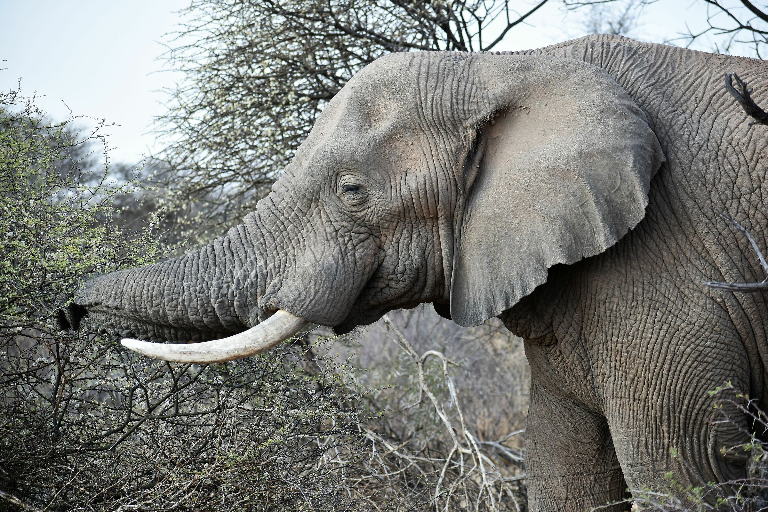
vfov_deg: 7.0
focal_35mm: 195
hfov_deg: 10.5
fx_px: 4160
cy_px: 256
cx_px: 384
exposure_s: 1/400
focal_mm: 130
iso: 220
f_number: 4.8
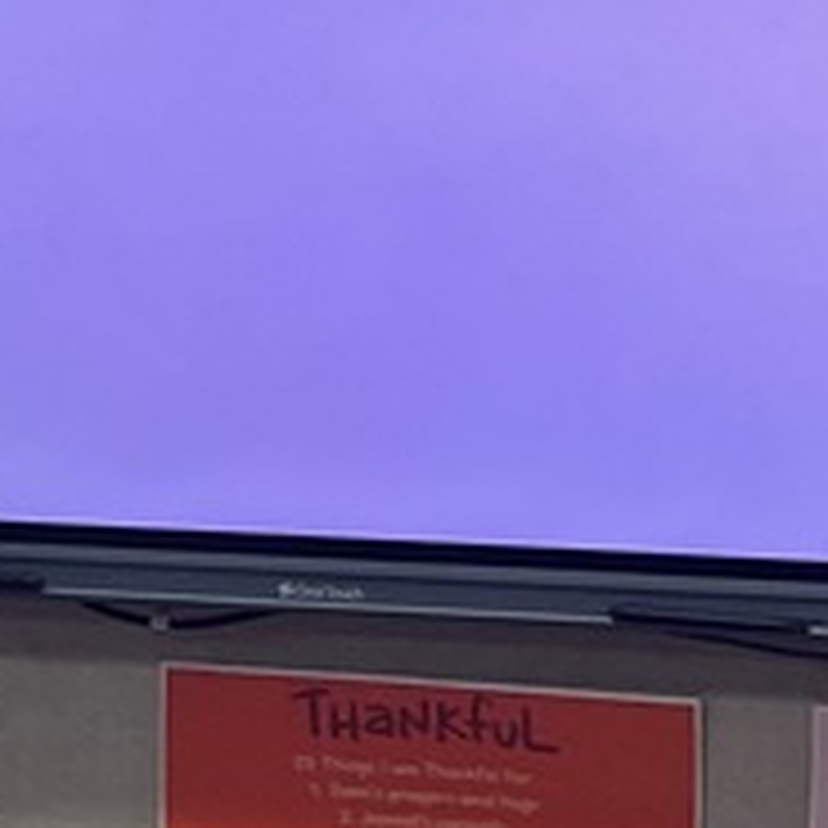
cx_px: 652
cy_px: 603
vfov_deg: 12.2
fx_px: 3870
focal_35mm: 143
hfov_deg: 12.2
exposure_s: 1/90
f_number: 1.8
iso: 50
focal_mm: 3
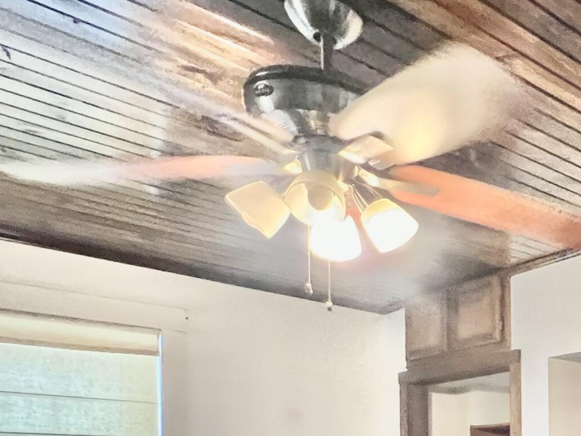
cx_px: 748
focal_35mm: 38
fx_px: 638
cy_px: 471
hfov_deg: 34.9
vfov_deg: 33.3
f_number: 1.8
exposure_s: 1/40
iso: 640
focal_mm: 1.57
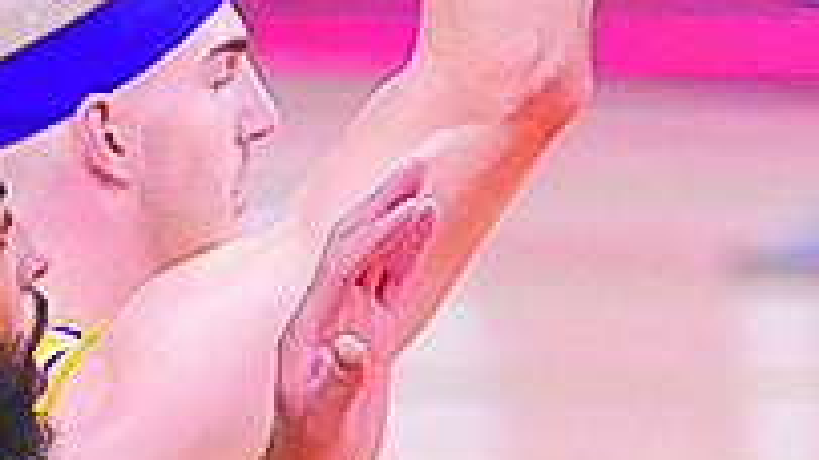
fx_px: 53923
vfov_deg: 0.5
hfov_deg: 0.9
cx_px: 765
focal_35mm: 2484
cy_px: 75
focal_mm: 600
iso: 8000
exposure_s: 1/2000
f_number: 4
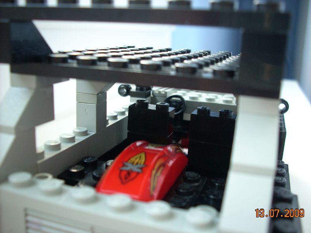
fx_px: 341
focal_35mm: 38
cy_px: 118
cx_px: 158
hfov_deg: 49.0
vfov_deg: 37.7
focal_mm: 6.2
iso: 124
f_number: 2.8
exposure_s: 1/30
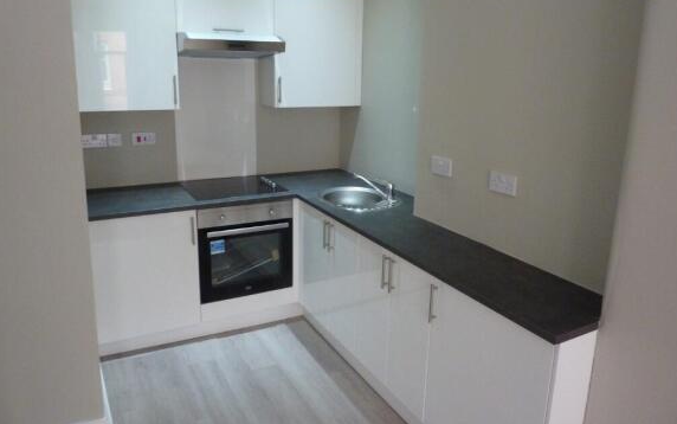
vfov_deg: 46.0
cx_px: 339
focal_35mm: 27
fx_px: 498
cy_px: 192
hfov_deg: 68.4
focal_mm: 4.1
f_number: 3.3
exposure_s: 1/30
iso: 400
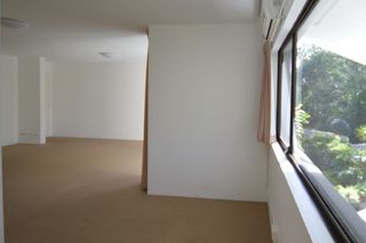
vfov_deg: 57.0
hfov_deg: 77.4
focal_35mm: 22
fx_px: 224
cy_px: 106
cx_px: 225
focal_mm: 10
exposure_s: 1/40
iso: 200
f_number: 4
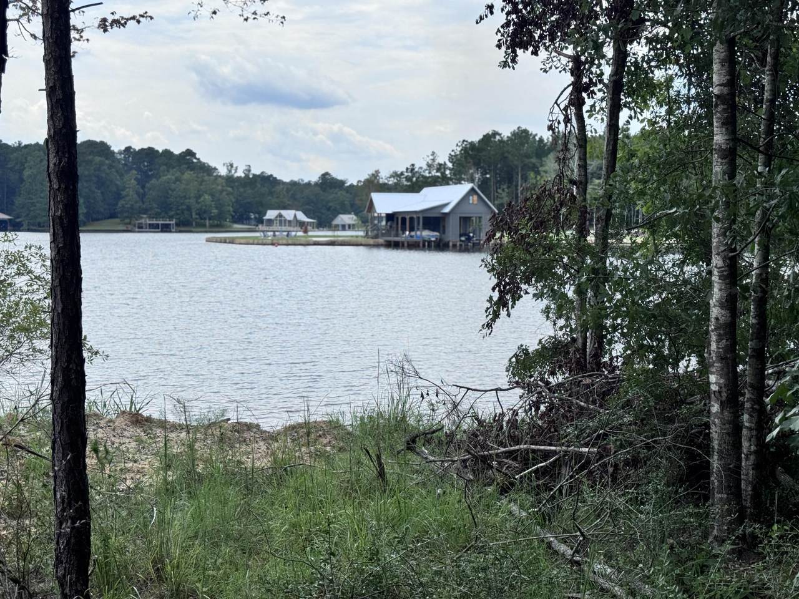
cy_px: 300
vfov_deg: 30.3
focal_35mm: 48
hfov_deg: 39.7
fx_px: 1108
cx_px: 400
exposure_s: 1/3817
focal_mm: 6.76
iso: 64
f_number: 1.78
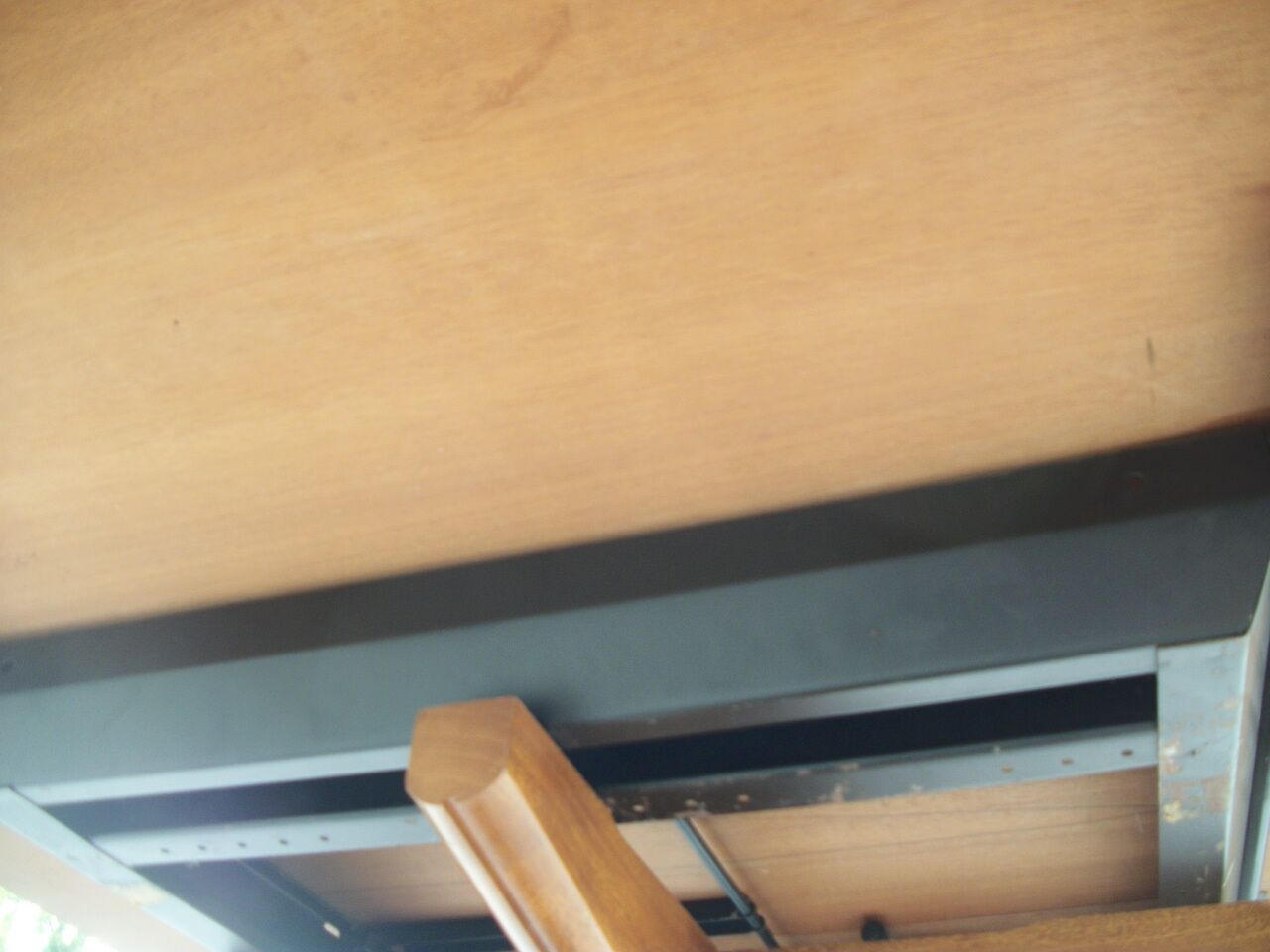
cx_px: 635
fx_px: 1174
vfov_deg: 44.2
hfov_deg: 56.8
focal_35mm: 32
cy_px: 476
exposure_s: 1/30
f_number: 2.9
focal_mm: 5.7
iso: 80
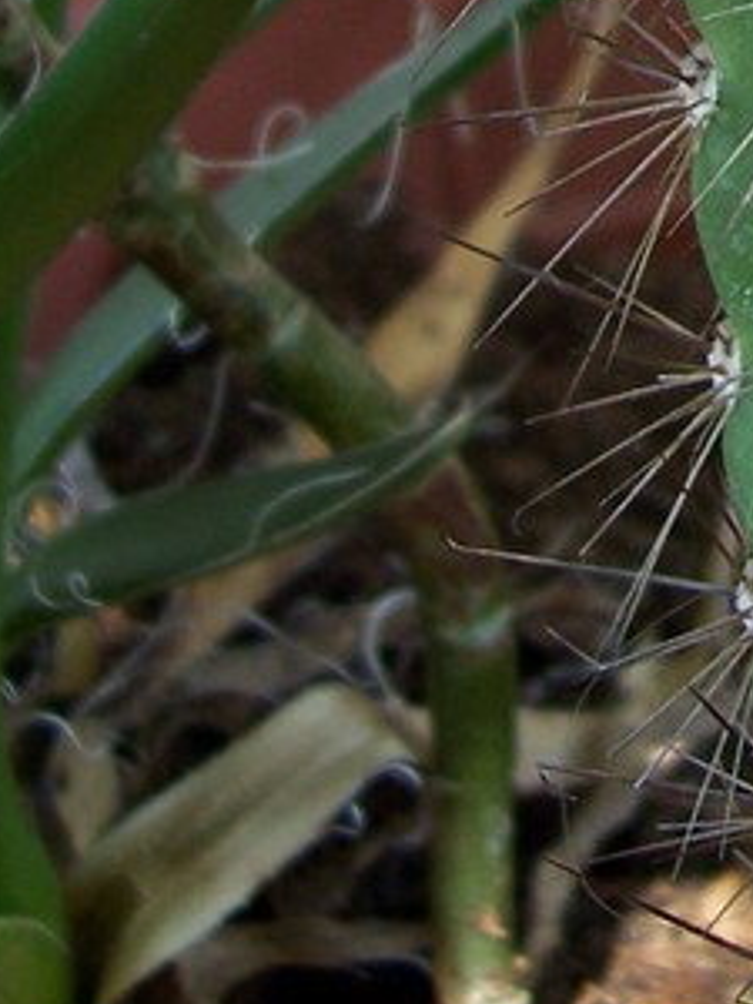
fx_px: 3364
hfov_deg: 12.1
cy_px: -291
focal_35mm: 116
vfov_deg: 16.1
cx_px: 1155
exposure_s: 1/45
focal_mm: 5.6
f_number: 2.7
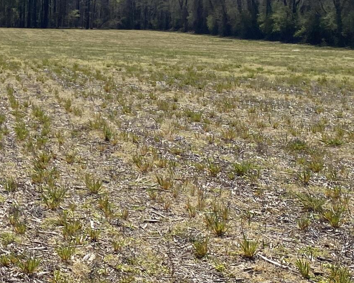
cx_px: -124
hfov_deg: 19.6
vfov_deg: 17.1
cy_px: 54
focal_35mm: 89
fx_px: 932
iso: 32
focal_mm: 4.25
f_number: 1.8
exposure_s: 1/5025
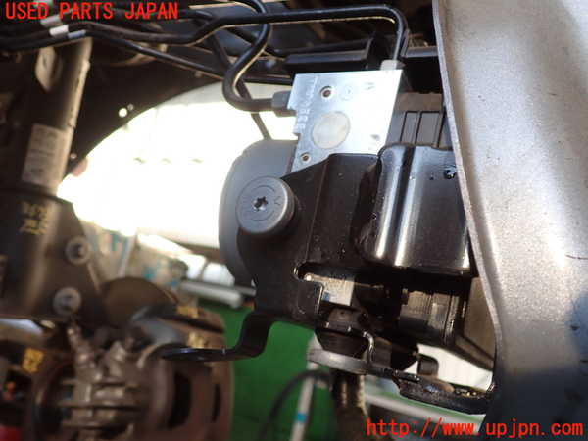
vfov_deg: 46.8
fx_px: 510
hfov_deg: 60.0
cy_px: 220
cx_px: 294
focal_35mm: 30
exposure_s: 1/100
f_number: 2.3
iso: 100
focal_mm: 5.4
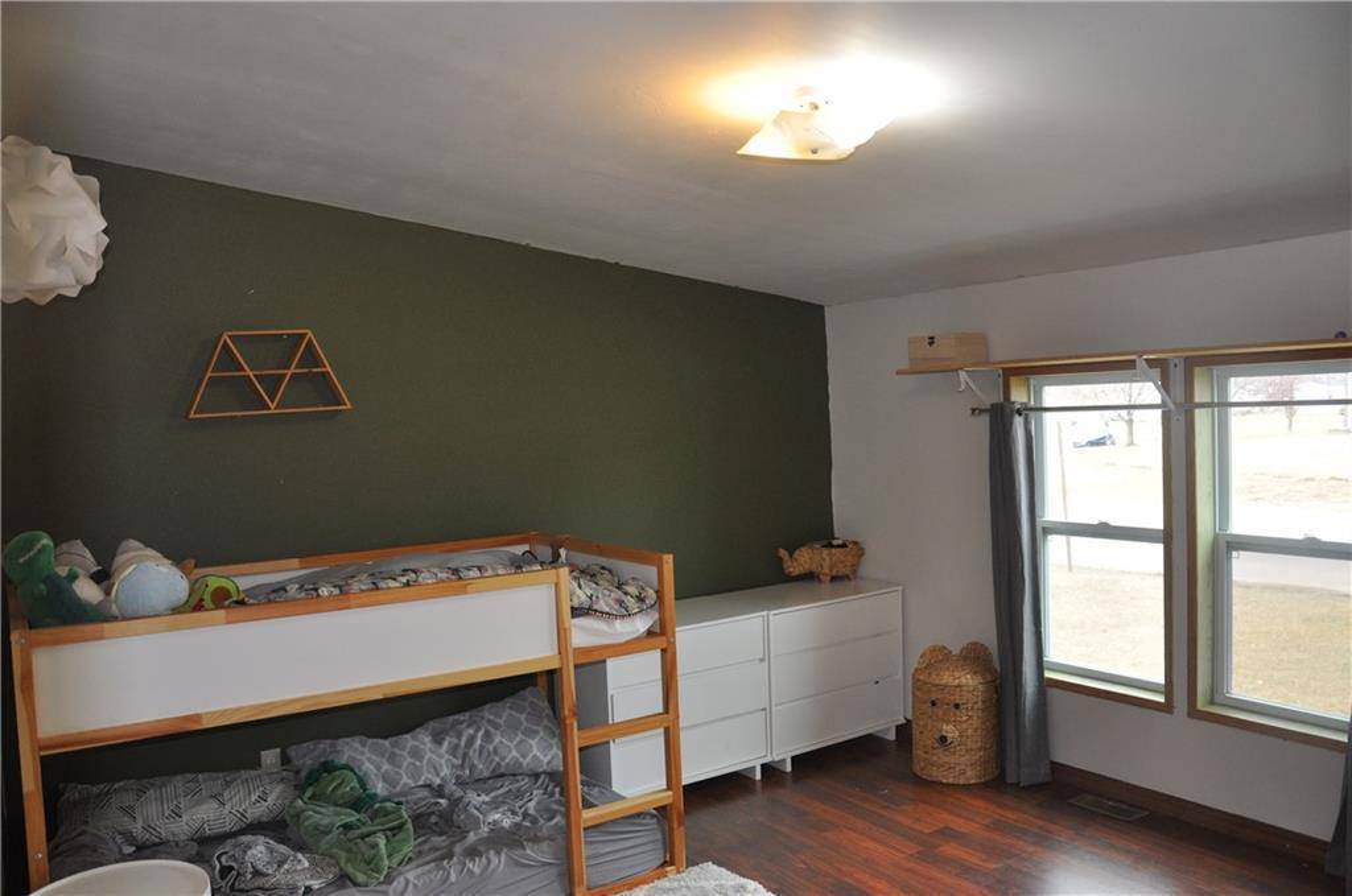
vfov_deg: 47.8
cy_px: 448
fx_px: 1012
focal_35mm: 27
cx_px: 676
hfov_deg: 67.5
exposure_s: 1/125
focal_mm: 18
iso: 560
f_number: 3.5
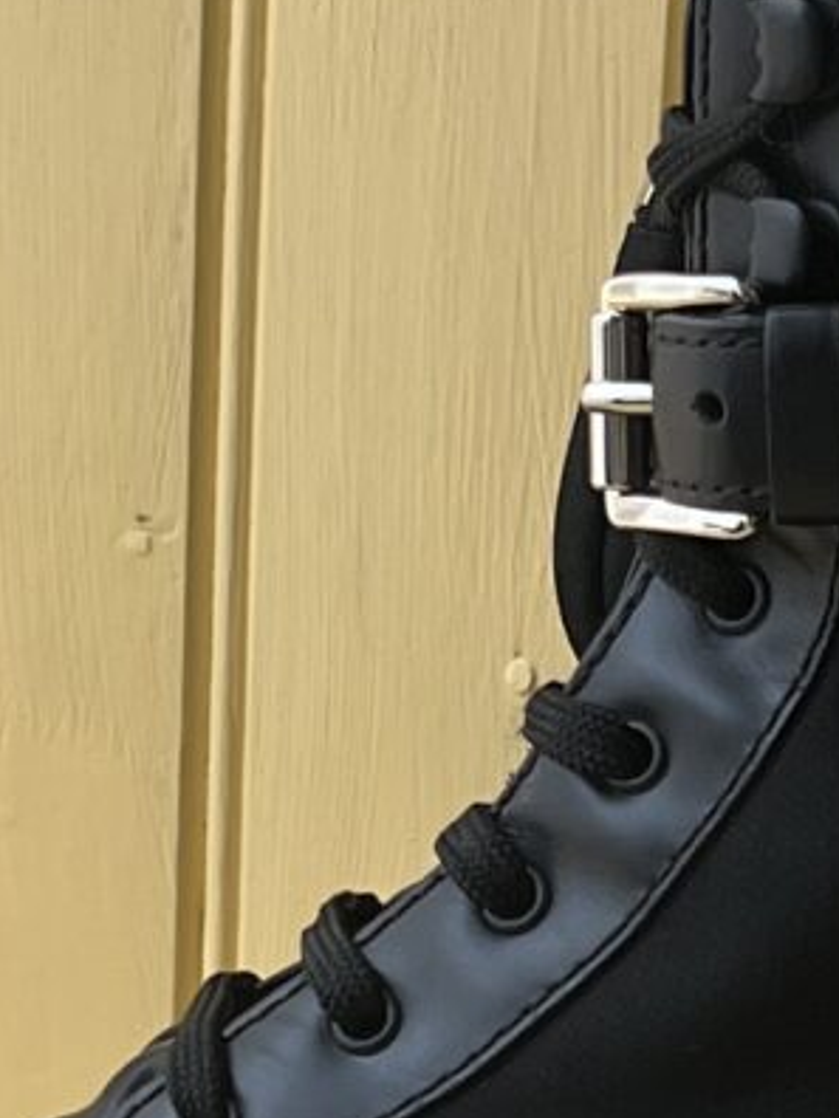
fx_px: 5429
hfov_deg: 8.8
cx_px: 379
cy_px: 819
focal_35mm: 168
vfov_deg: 11.7
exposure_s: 1/119
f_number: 1.5
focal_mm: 5.7
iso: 125
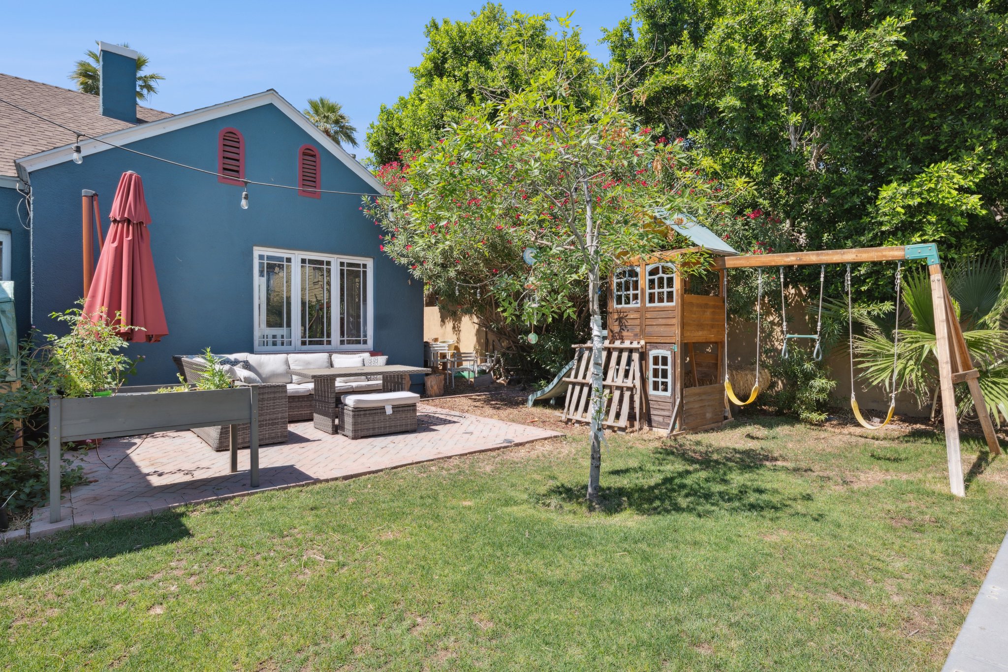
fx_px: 532
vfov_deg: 64.5
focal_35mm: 19
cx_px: 504
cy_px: 336
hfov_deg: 86.9
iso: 400
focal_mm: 19
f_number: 8
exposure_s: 1/500
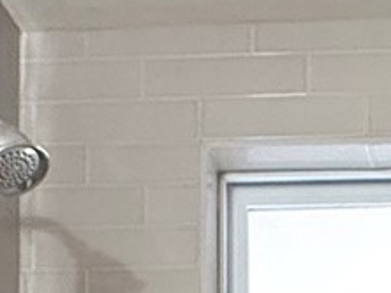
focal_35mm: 101
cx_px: 498
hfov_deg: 18.2
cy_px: 784
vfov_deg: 11.2
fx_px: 1140
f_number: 2.2
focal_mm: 2.22
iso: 250
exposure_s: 1/120
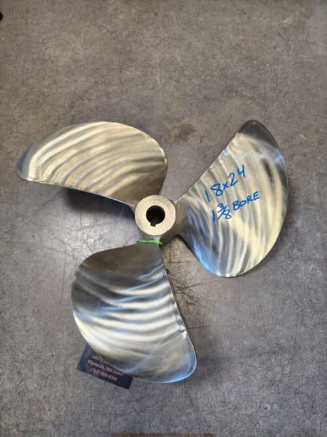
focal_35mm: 23
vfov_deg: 73.9
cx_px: 164
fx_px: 290
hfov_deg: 58.9
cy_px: 218
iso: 250
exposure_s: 1/120
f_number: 1.8
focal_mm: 6.4
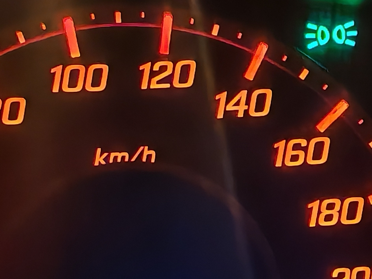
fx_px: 1580
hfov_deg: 13.4
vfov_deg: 10.0
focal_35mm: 147
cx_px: 162
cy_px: 299
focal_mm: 6.83
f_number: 1.4
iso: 6400
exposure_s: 1/17
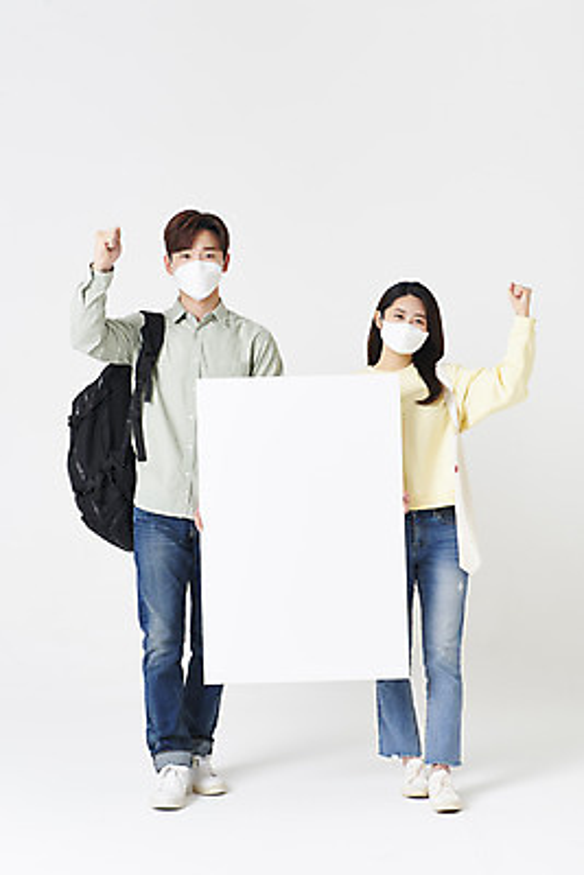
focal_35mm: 58
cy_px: 438
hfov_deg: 23.4
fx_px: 1410
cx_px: 292
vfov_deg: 34.5
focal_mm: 58
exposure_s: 1/125
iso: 100
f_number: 13
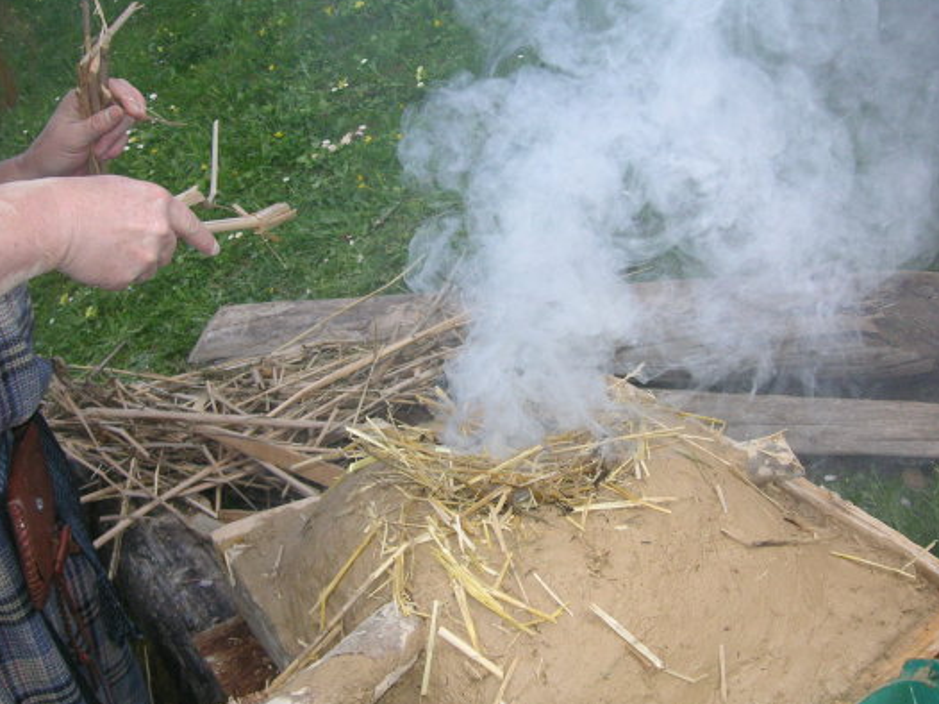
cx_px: 468
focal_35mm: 38
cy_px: 349
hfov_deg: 49.0
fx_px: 1030
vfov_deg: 37.7
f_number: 2.8
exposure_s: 1/1000
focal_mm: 6.1
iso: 100
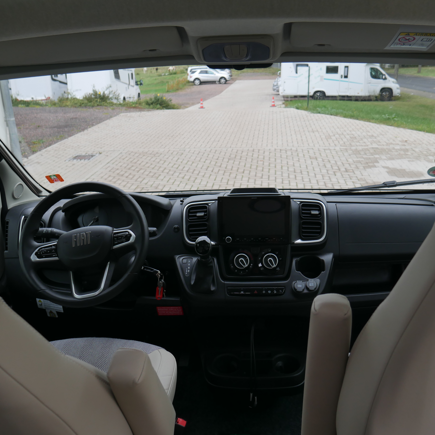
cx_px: 234
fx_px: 512
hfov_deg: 46.0
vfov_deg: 46.0
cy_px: 220
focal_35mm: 36
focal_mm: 15
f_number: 4
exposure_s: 1/125
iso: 200
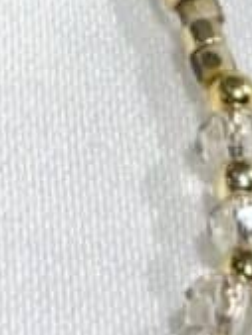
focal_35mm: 315
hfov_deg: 4.7
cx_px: -10
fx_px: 3054
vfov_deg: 6.2
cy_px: -137
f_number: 1.6
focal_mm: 5.96
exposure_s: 1/358
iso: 32
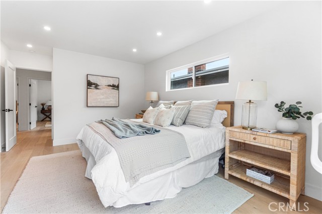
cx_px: 161
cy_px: 107
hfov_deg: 100.4
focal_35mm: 15
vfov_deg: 77.3
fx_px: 134
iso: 320
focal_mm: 10
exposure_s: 1/30
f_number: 8
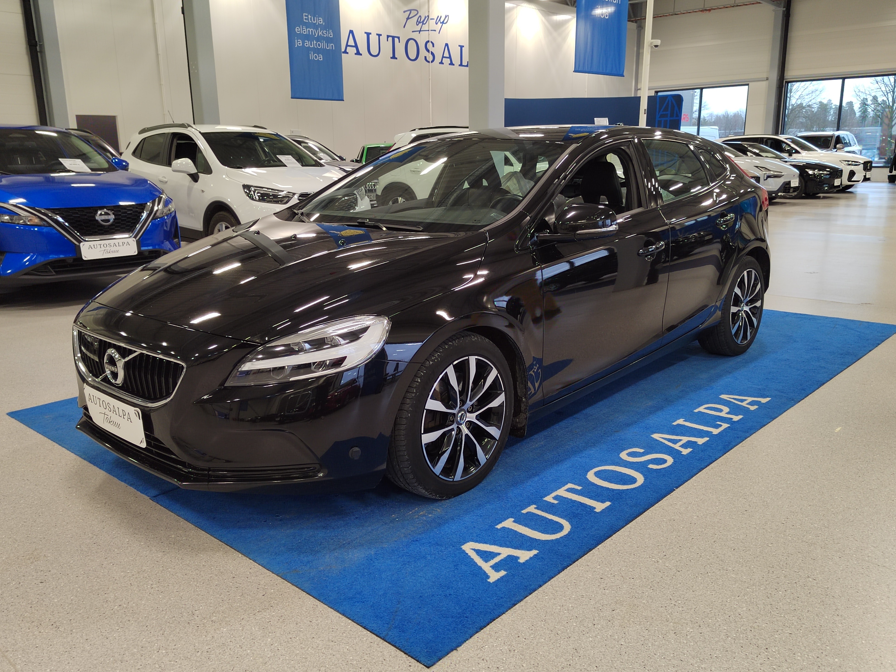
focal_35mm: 29
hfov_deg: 61.7
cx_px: 448
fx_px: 751
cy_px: 336
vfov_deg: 48.2
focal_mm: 5.52
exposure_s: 1/120
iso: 731
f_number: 1.9
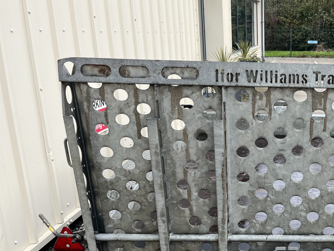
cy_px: 174
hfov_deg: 39.7
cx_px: 285
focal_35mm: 45
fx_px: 434
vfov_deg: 31.8
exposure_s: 1/121
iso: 40
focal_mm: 5.1
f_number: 1.6
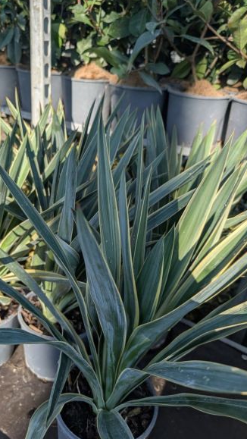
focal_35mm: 27
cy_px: 216
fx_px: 314
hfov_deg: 42.4
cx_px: 84
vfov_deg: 69.8
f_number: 1.68
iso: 19
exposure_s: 1/490
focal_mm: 6.9
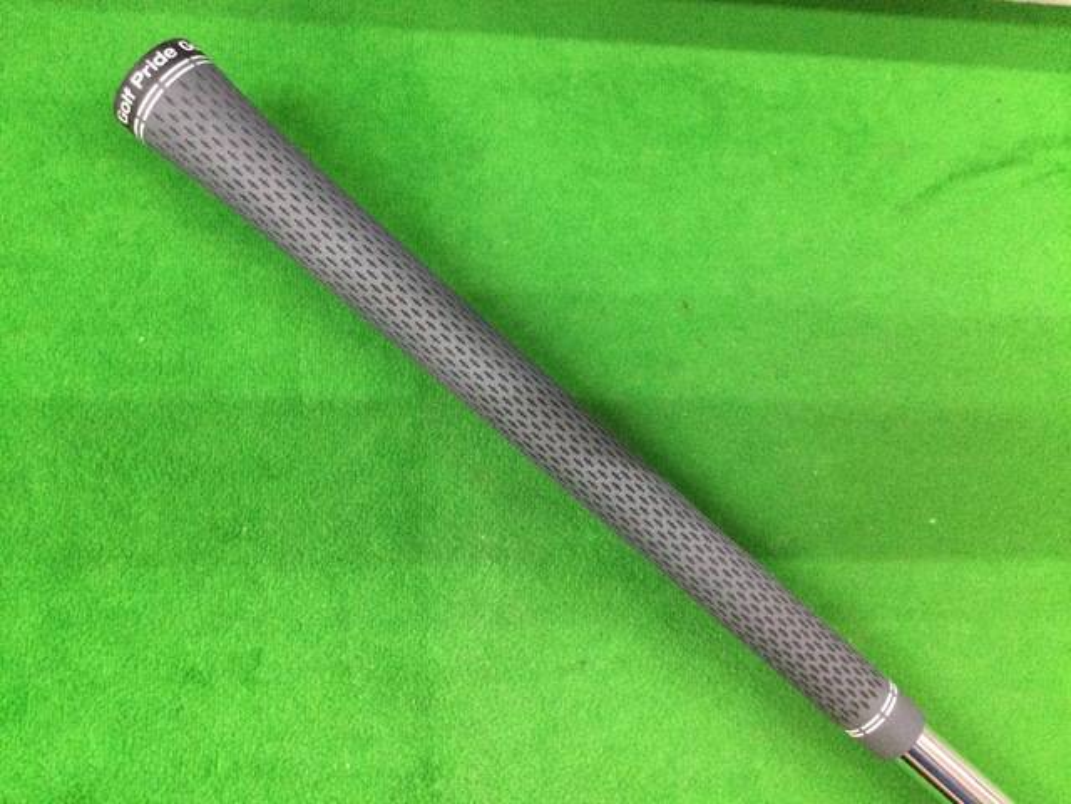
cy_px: 402
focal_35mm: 31
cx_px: 536
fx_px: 959
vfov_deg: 45.4
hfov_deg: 58.4
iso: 200
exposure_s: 1/30
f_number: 2.4
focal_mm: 3.3
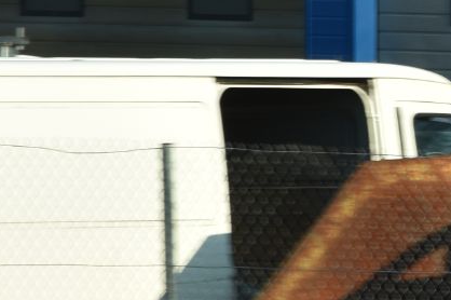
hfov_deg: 2.7
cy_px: -137
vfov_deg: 1.8
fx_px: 9669
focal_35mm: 772
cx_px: 683
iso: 100
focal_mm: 105
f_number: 8
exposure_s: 1/200
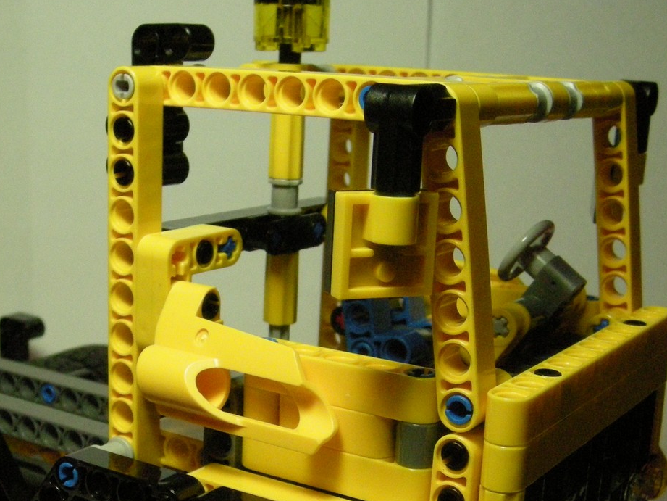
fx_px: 1195
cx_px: 211
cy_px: 413
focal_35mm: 62
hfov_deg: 30.9
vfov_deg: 23.3
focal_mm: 5.7
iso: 400
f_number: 2.8
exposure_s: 1/47.3
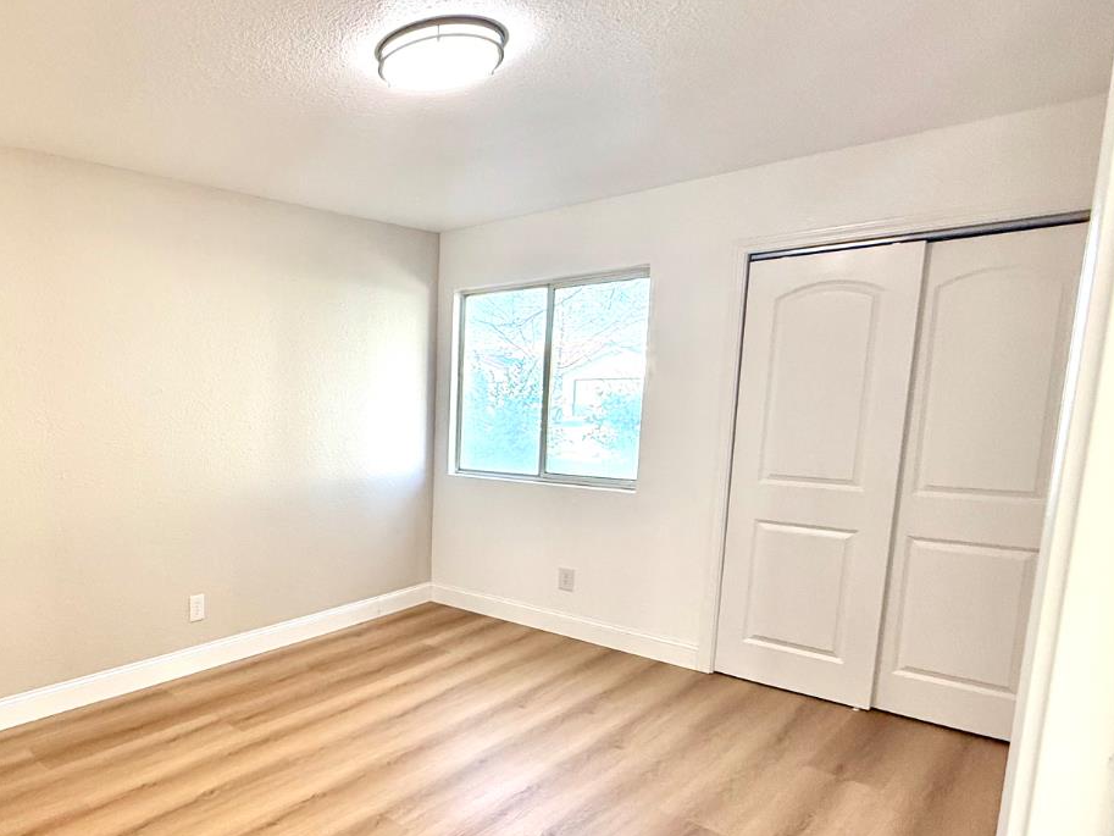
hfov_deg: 68.0
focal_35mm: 23
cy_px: 501
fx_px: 740
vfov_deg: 58.4
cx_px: 248
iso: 160
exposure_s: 1/120
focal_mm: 2.22
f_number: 2.2
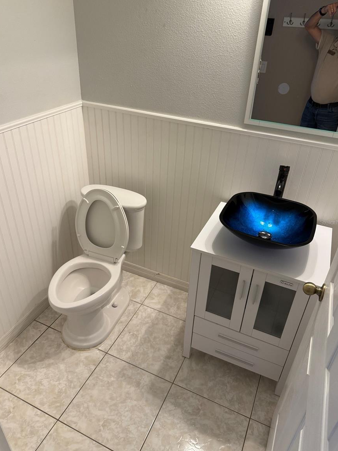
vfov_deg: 69.4
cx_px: 172
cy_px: 222
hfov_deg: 54.9
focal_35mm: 25
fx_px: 325
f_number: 1.78
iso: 200
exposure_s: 1/60
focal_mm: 6.76
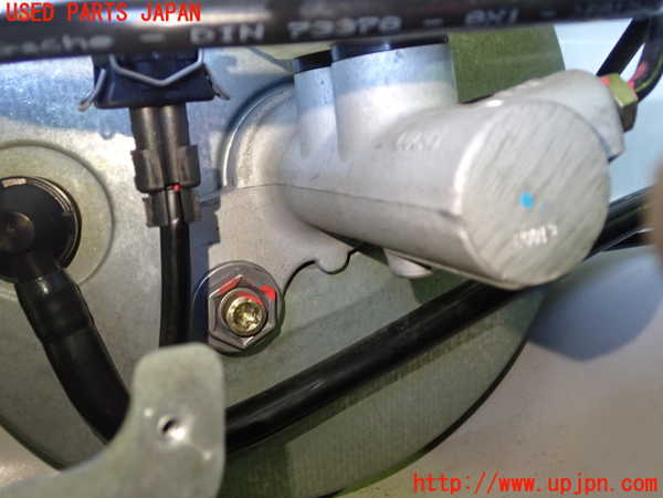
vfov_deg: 39.7
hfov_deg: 51.4
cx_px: 332
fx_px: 690
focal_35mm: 36
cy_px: 249
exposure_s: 1/40
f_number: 2.5
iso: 320
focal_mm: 6.37
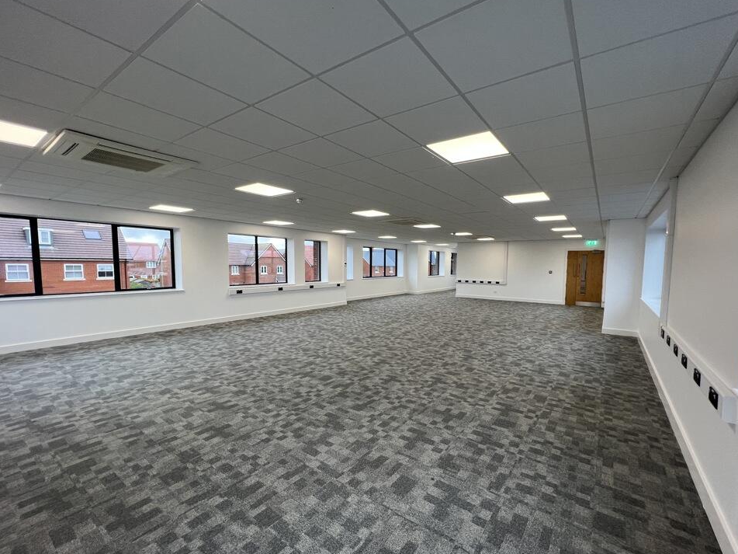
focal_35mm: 14
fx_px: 298
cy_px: 288
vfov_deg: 85.6
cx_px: 397
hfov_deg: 101.9
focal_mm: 1.57
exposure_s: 1/99
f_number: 1.8
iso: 64
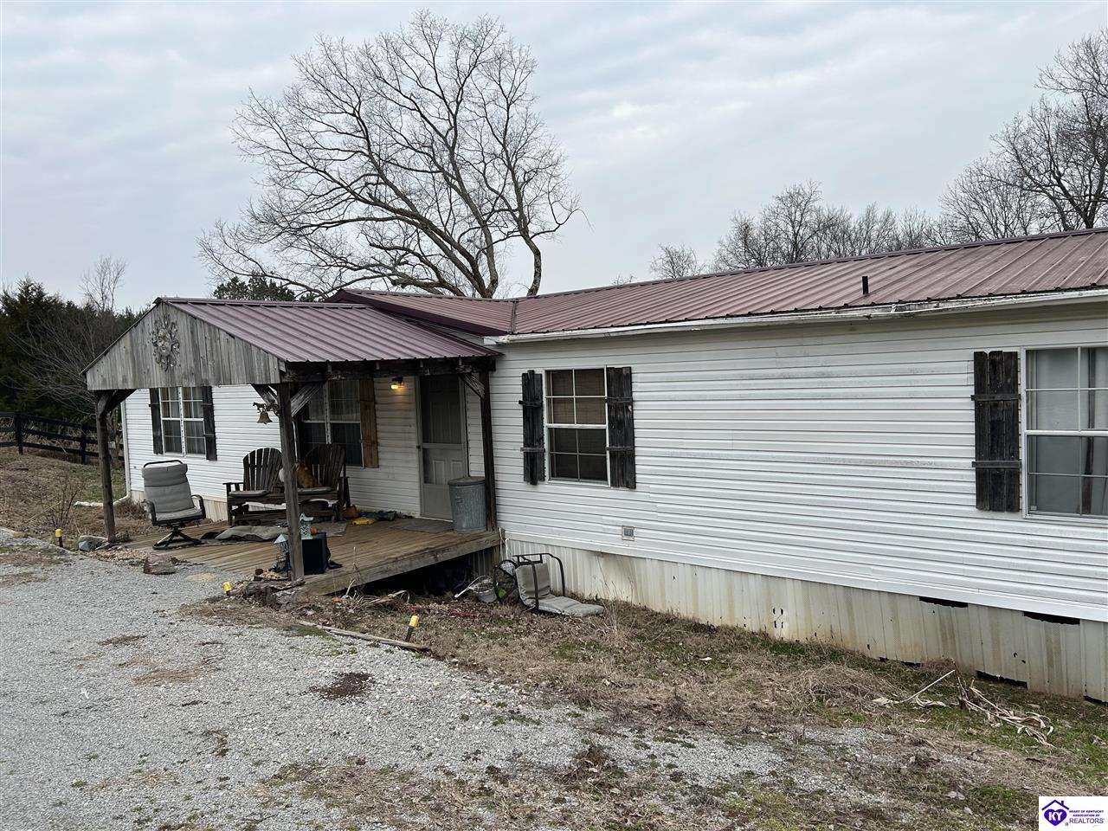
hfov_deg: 67.3
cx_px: 554
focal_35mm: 26
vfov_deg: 53.1
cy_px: 416
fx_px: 832
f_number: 1.5
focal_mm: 5.7
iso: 50
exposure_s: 1/1972
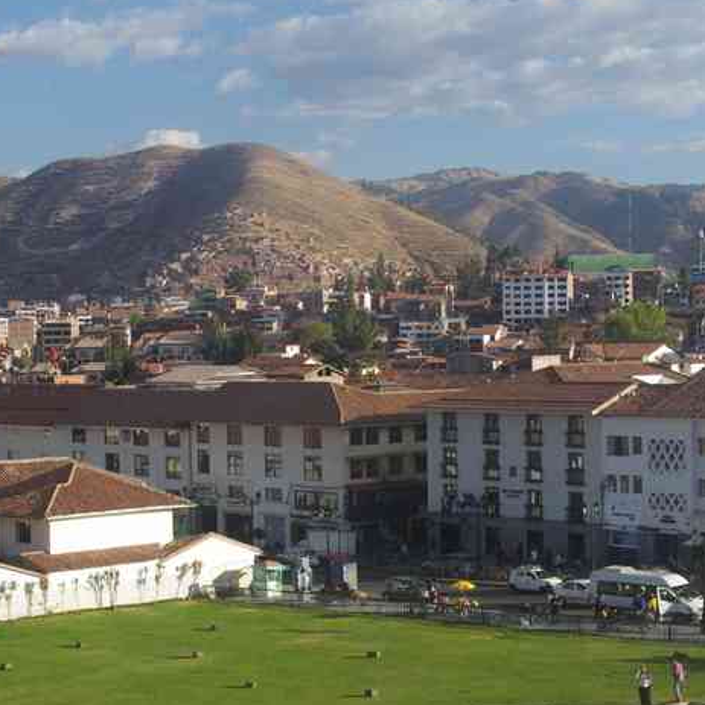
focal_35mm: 77
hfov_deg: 22.4
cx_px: 257
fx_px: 1774
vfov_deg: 22.4
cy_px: 416
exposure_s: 1/60
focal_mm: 28
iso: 200
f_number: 11
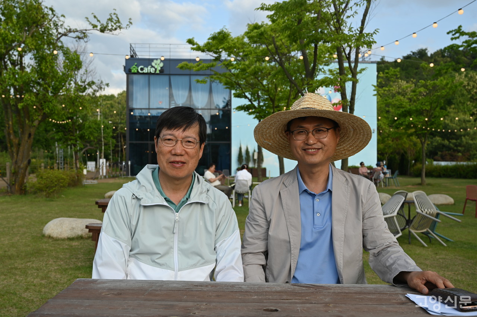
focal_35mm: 39
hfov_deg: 49.6
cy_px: 158
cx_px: 238
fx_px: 516
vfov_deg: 34.2
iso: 100
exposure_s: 1/200
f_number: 6.3
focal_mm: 39
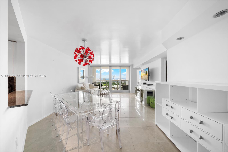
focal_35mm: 12
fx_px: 76
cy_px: 76
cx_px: 114
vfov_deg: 89.9
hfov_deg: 112.6
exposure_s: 1/15
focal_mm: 12
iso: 400
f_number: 8
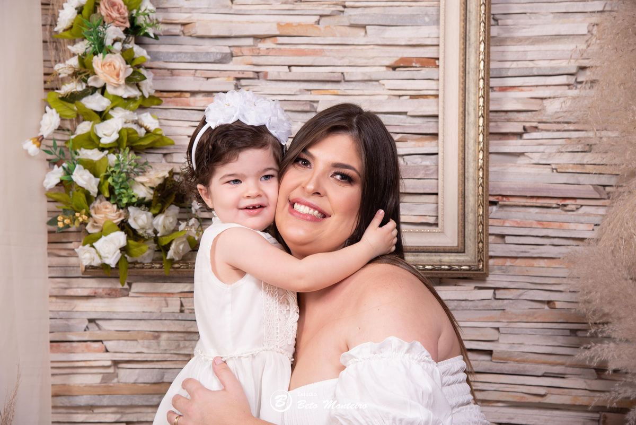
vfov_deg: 17.5
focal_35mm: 78
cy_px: 212
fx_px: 1378
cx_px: 318
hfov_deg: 26.0
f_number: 6.3
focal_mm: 78
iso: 100
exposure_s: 1/160
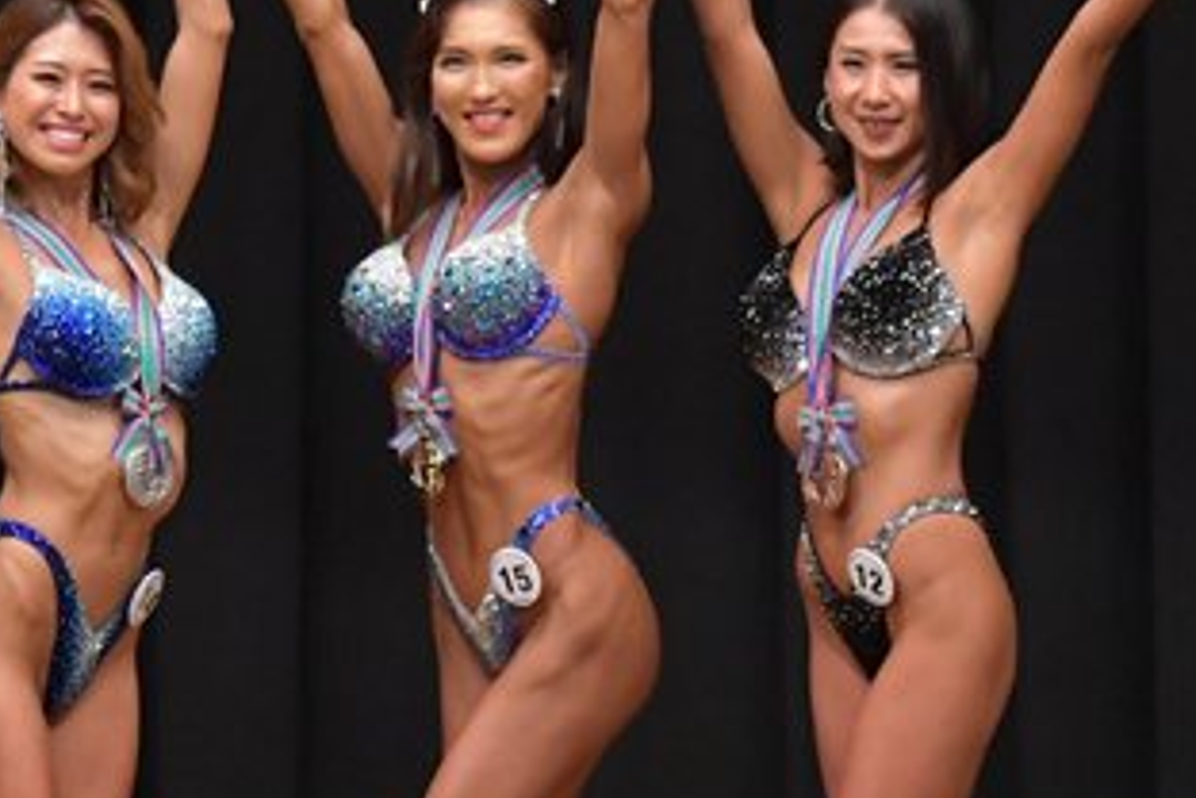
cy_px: 426
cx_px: 309
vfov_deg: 2.7
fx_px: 16676
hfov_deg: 4.1
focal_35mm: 502
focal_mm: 135
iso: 6400
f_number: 5.6
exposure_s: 1/400
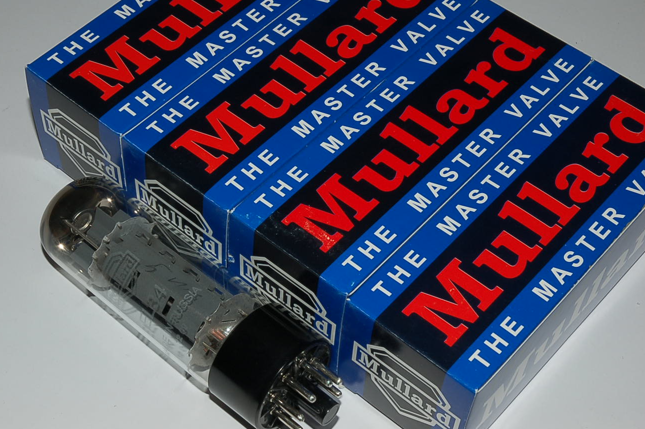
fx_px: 1253
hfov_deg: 28.8
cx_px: 283
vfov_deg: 19.4
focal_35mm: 70
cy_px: 242
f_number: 22
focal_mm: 40
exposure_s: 1/60
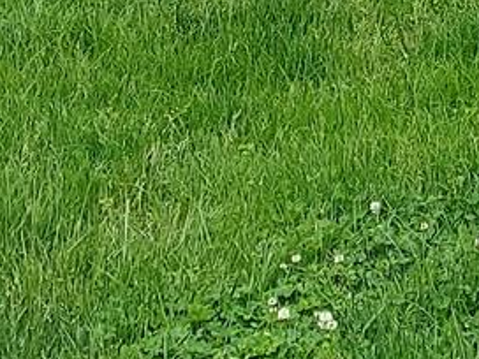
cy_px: -989
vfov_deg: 6.7
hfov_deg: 10.8
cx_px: 504
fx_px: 2505
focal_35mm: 181
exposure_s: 1/211
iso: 50
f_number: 1.8
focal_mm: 5.23
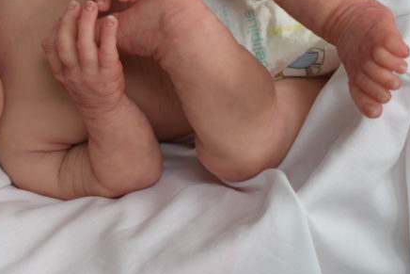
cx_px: 98
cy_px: 32
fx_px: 1504
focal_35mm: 132
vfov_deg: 10.3
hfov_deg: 15.4
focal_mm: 48
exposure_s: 1/40
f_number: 5.6
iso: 110
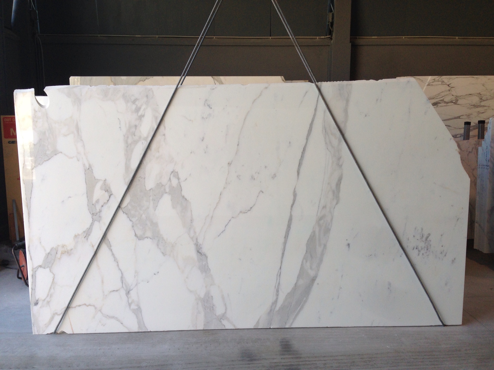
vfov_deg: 42.9
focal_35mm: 33
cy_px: 185
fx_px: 471
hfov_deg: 55.4
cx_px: 247
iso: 50
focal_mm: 4.13
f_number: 2.4
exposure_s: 1/120
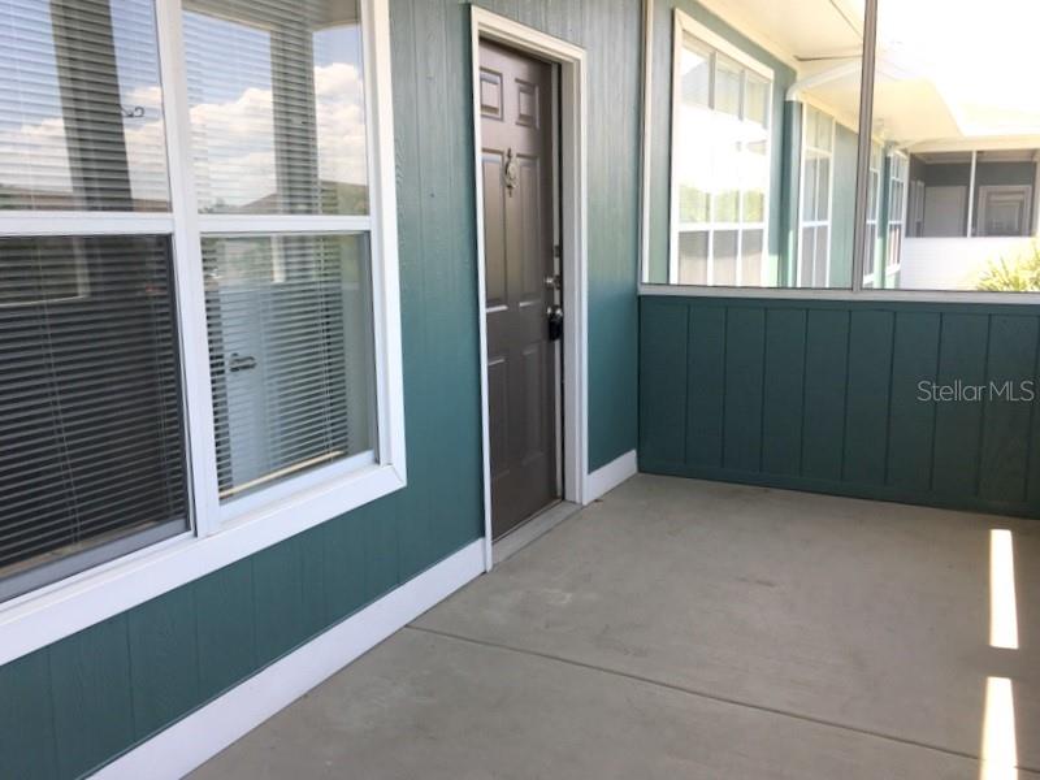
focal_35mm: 29
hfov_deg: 61.7
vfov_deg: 48.2
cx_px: 520
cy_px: 390
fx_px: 871
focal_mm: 4.15
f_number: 2.2
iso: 25
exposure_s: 1/174
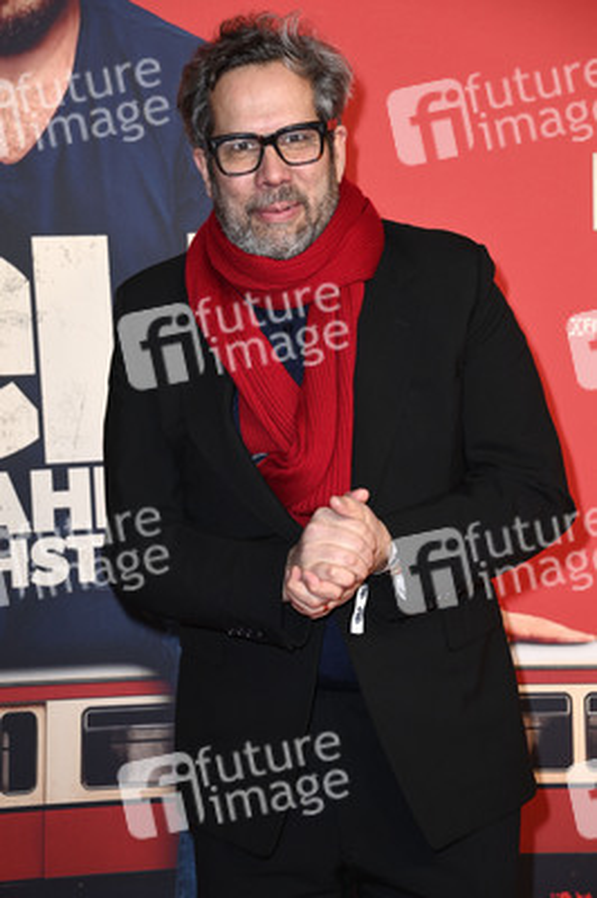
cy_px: 449
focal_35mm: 92
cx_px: 298
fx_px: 2292
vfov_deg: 22.2
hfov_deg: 14.8
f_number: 5.6
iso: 640
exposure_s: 1/200
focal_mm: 92
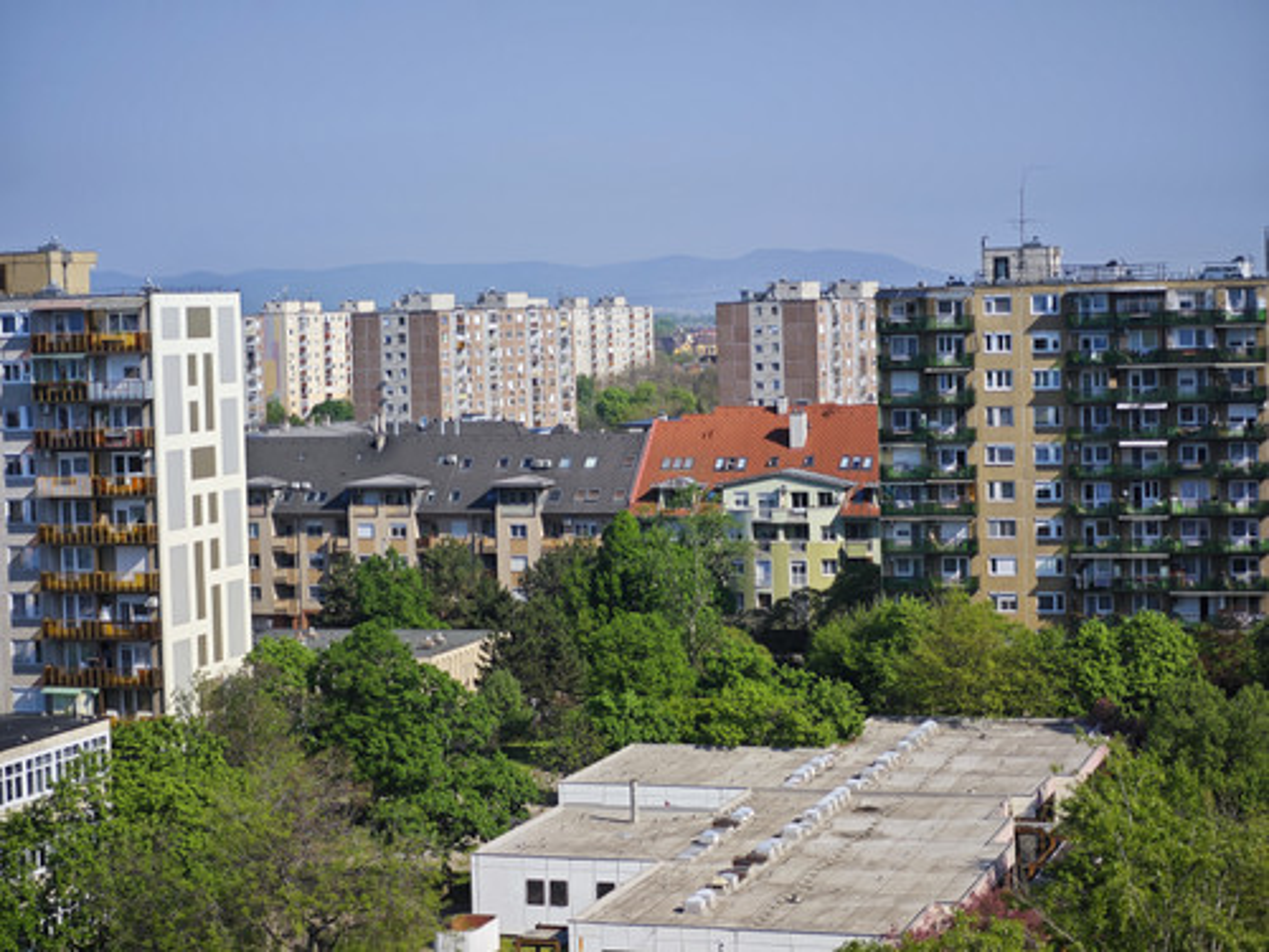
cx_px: 634
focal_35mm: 75
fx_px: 2749
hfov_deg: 26.0
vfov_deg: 19.6
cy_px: 476
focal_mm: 10
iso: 50
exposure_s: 1/753
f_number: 2
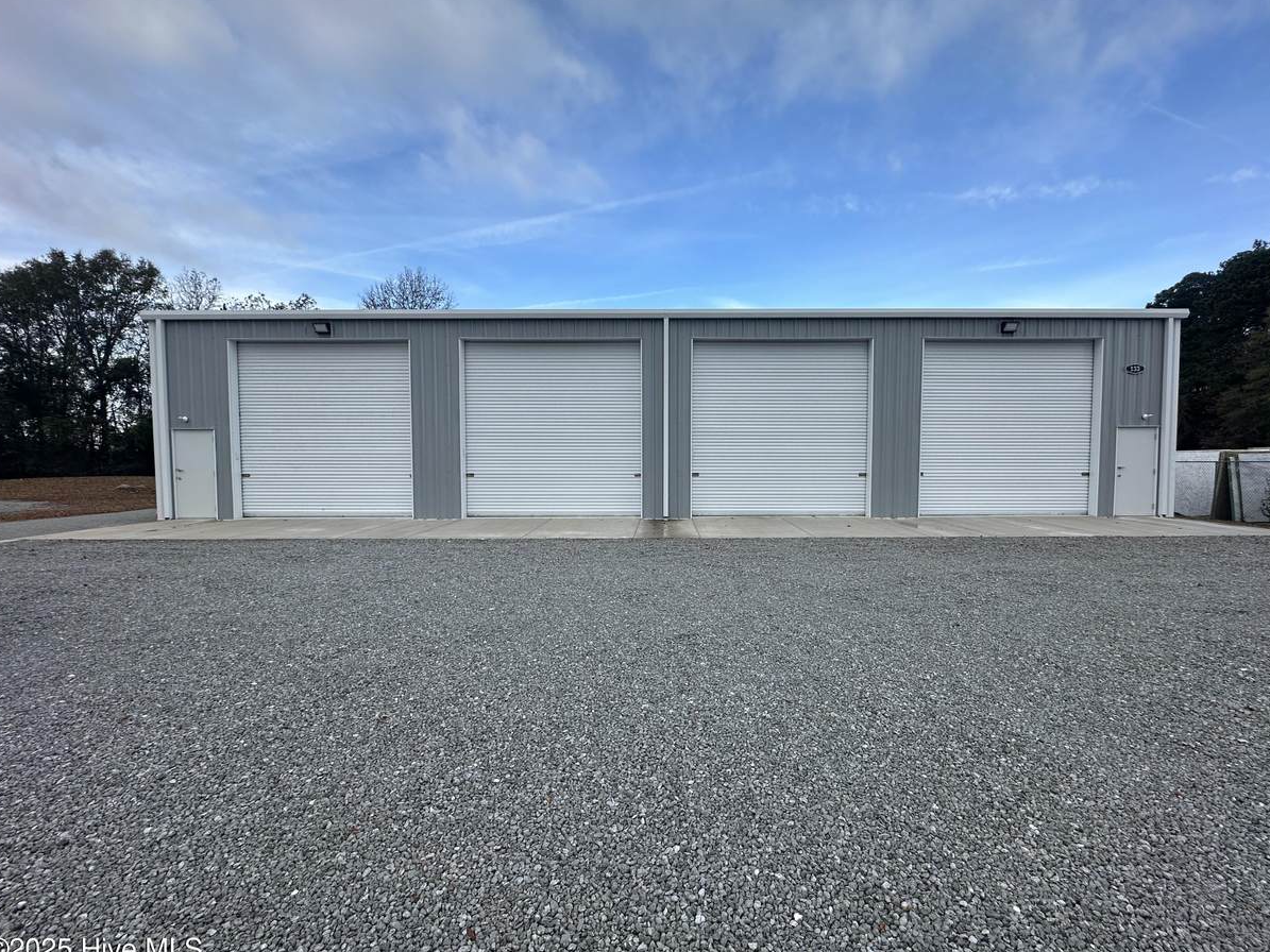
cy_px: 486
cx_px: 665
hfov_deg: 98.1
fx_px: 550
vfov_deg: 81.7
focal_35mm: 15
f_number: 2.2
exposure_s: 1/796
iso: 40
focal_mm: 2.22
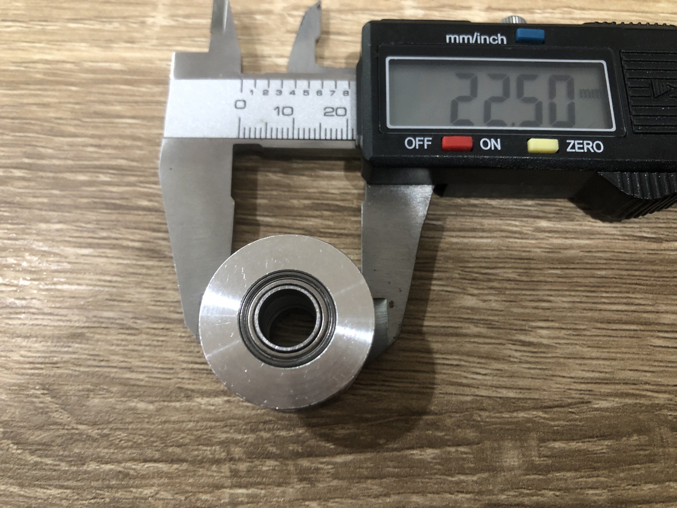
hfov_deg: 63.4
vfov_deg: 49.7
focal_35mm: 28
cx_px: 338
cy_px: 254
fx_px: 548
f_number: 1.8
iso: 100
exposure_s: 1/10
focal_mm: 3.99
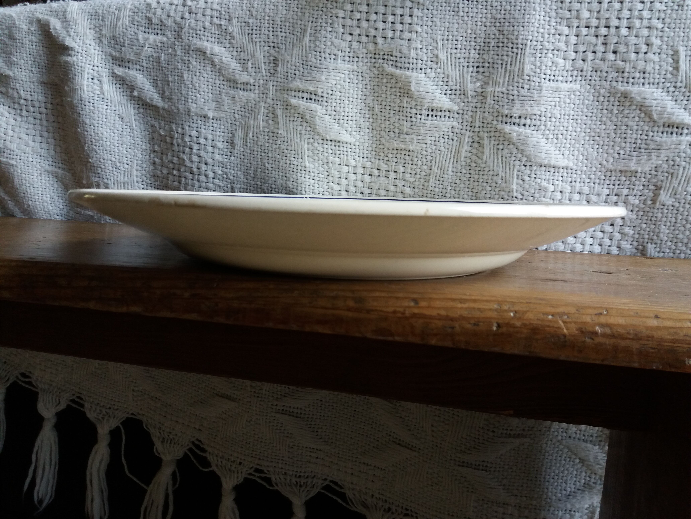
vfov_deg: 49.7
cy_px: 260
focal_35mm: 28
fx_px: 559
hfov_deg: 63.4
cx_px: 346
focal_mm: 3.7
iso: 100
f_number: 1.9
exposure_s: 1/100
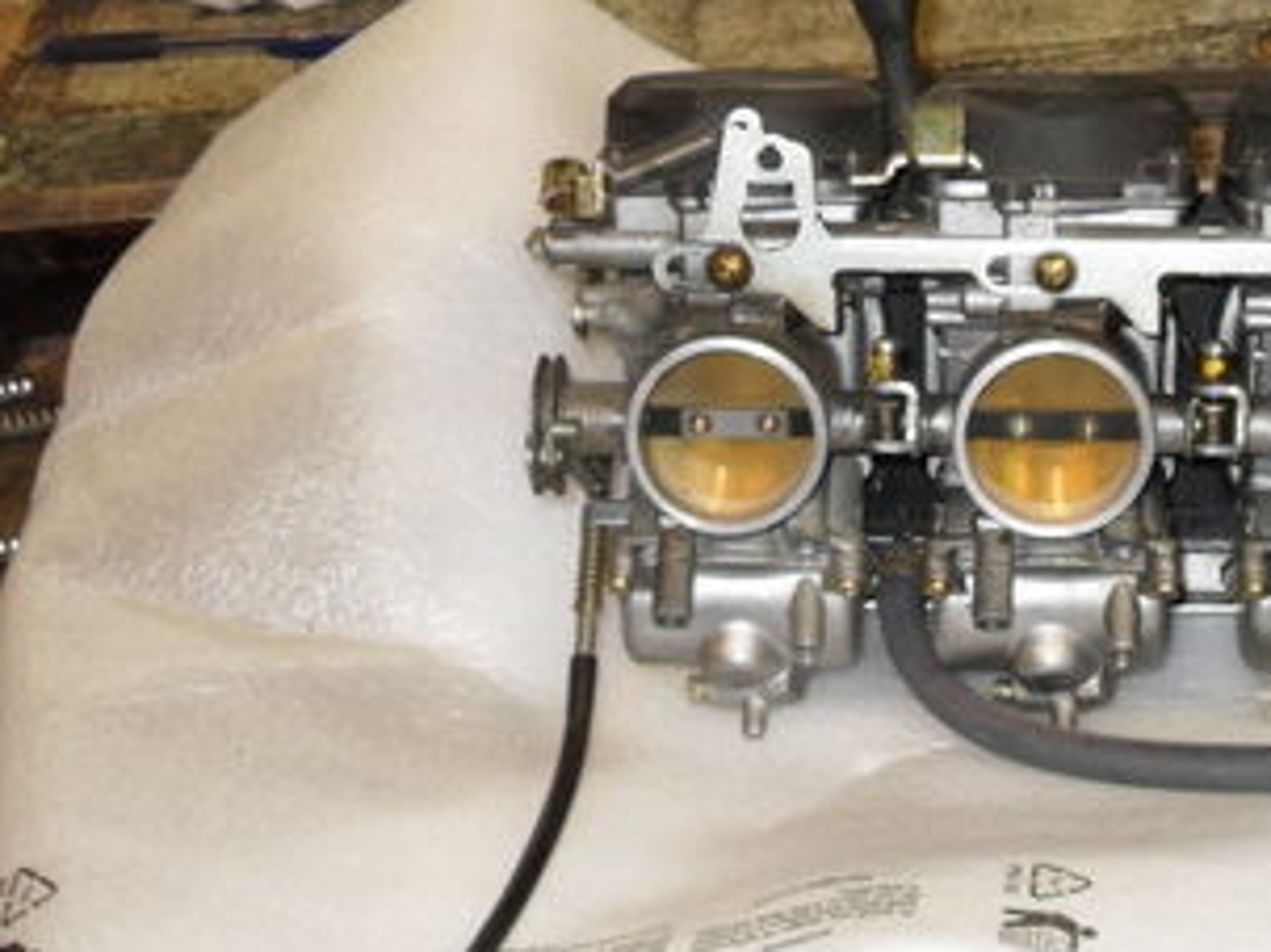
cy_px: 432
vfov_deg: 19.9
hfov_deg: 25.4
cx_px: 1166
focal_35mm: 74
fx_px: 2716
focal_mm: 6.2
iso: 200
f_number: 2.8
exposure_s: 1/45
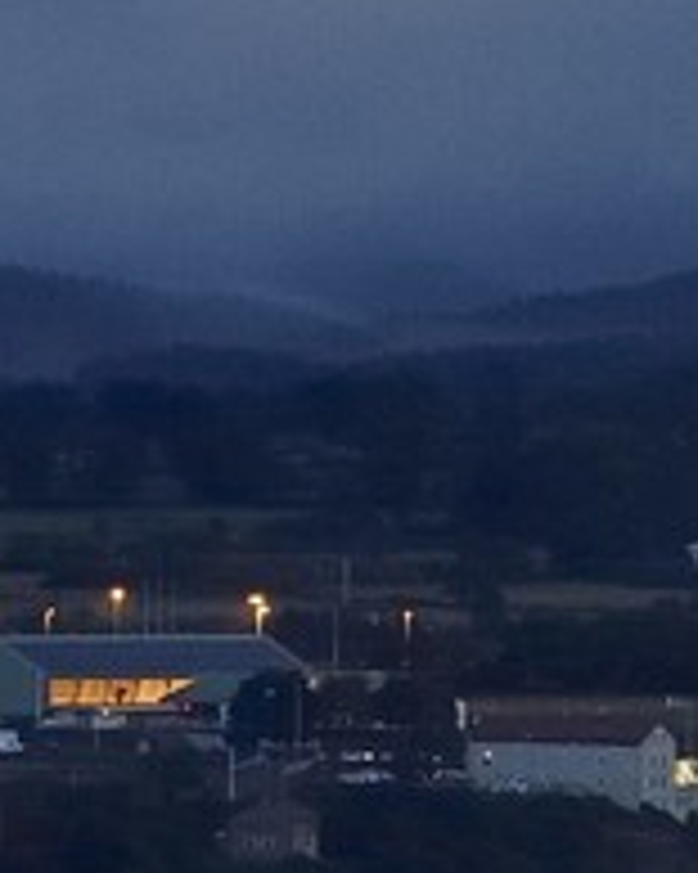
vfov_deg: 1.7
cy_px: 716
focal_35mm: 1124
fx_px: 29047
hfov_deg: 1.4
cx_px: 2905
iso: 1600
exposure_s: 1/8
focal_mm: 145
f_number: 6.3
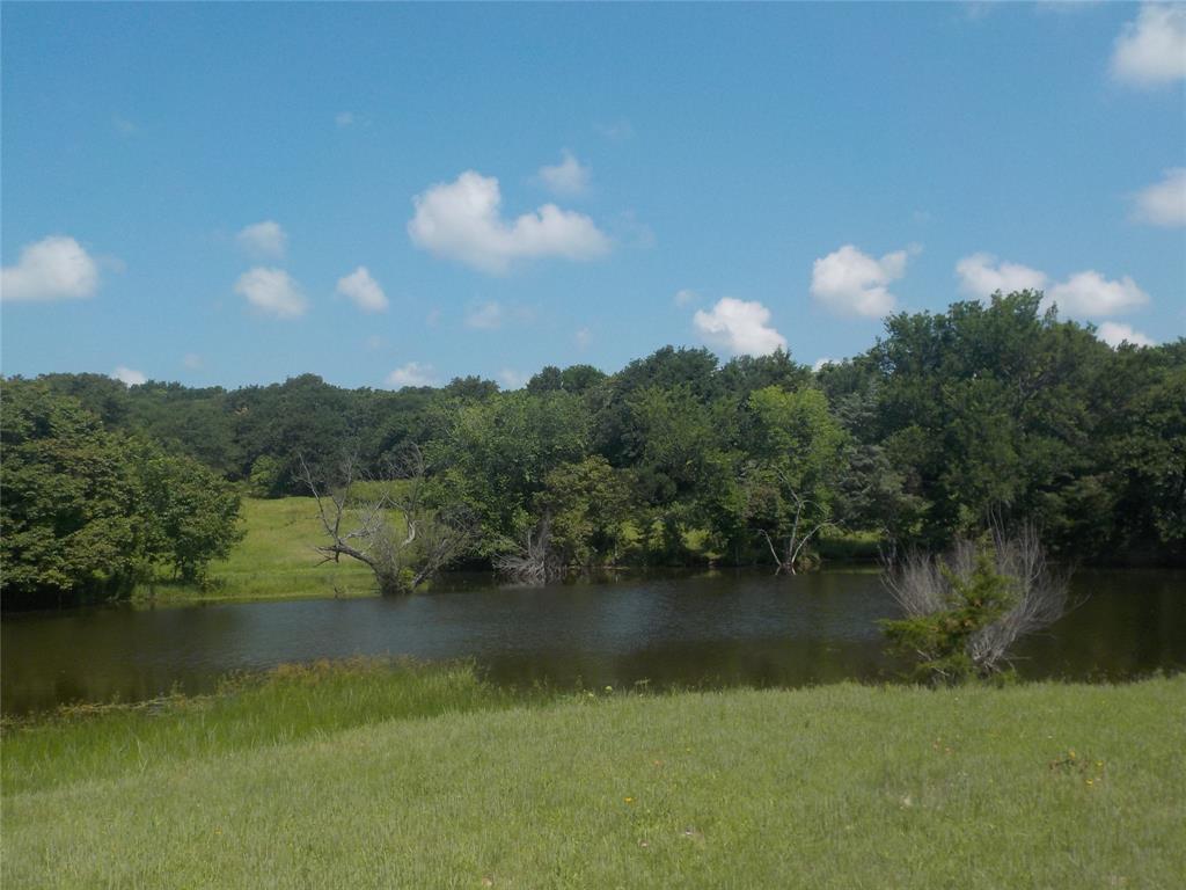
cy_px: 445
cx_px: 593
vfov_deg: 37.7
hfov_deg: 49.0
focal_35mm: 38
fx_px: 1302
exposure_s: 1/1250
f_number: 3.7
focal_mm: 5.2
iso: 125
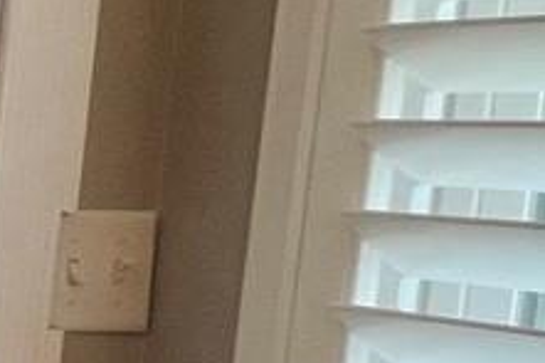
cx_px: -1100
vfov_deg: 13.9
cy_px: 289
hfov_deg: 11.4
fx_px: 1482
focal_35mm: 98
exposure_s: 1/120
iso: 64
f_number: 1.8
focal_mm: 1.57
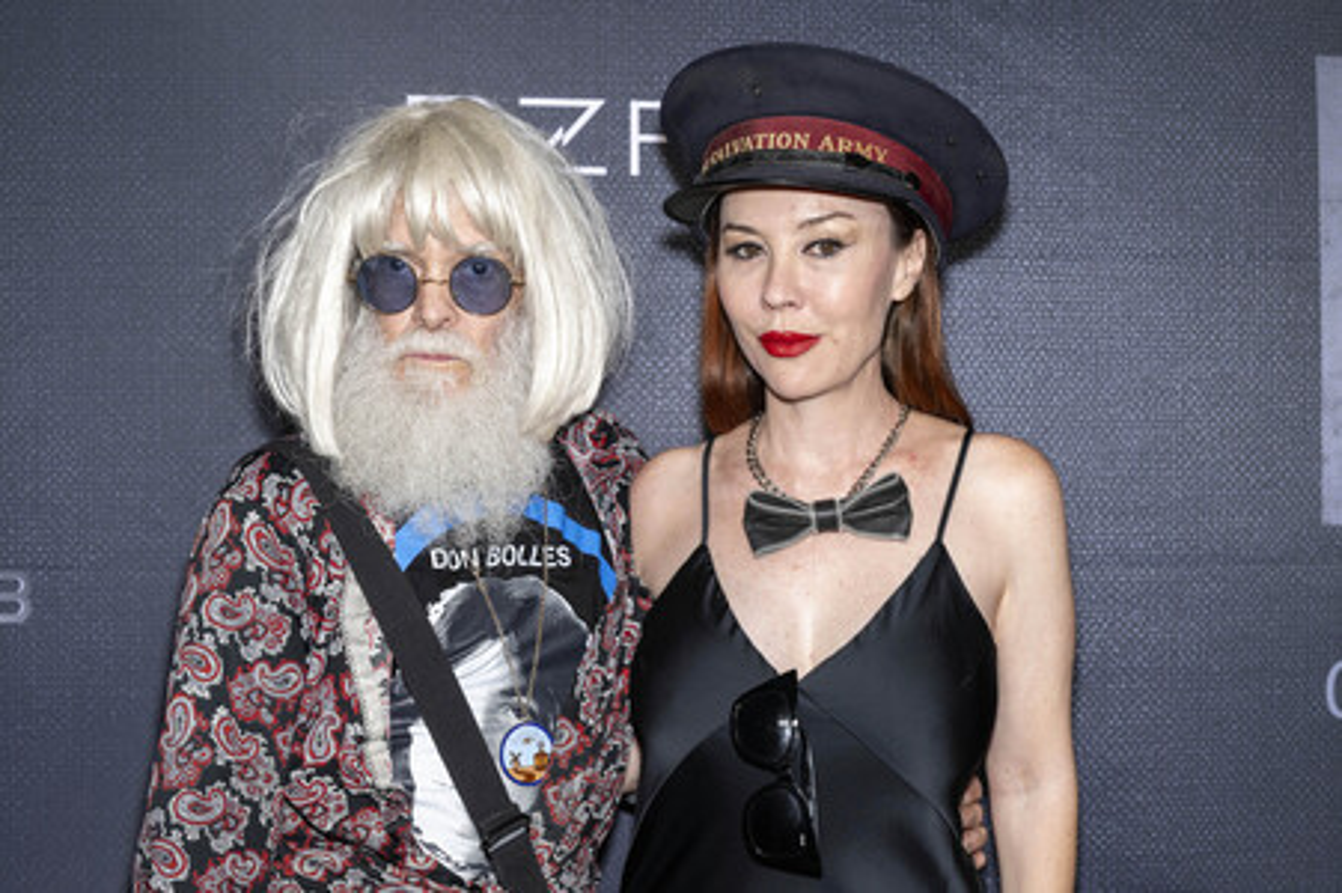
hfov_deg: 44.5
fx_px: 1639
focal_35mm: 44
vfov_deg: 30.5
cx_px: 671
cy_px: 446
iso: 800
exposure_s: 1/200
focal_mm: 44
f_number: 5.6
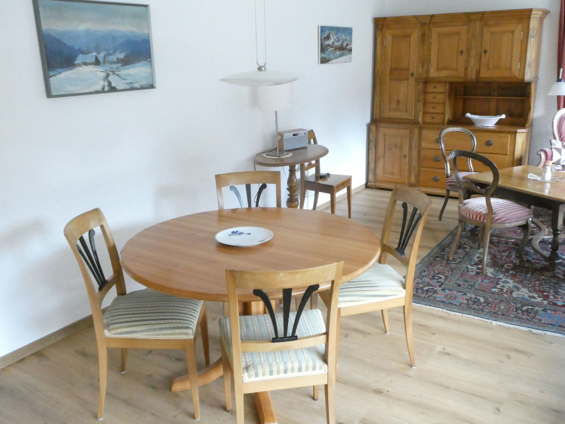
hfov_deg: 55.4
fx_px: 539
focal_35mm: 33
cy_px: 212
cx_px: 282
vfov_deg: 42.9
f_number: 3.6
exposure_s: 1/30
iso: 1600
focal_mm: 5.8
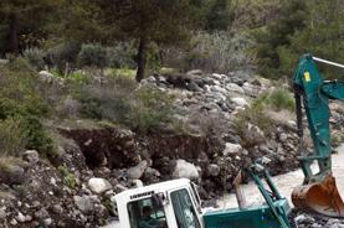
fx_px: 2377
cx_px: 304
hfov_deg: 8.3
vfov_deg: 5.5
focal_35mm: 249
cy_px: 193
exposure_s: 1/250
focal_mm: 112
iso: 640
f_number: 8
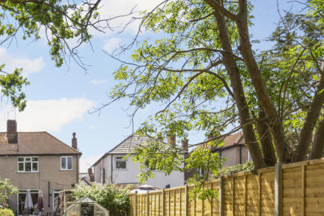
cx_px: 32
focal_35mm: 35
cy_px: 207
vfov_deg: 34.9
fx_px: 315
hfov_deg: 48.6
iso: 200
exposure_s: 1/250
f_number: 8
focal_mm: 15
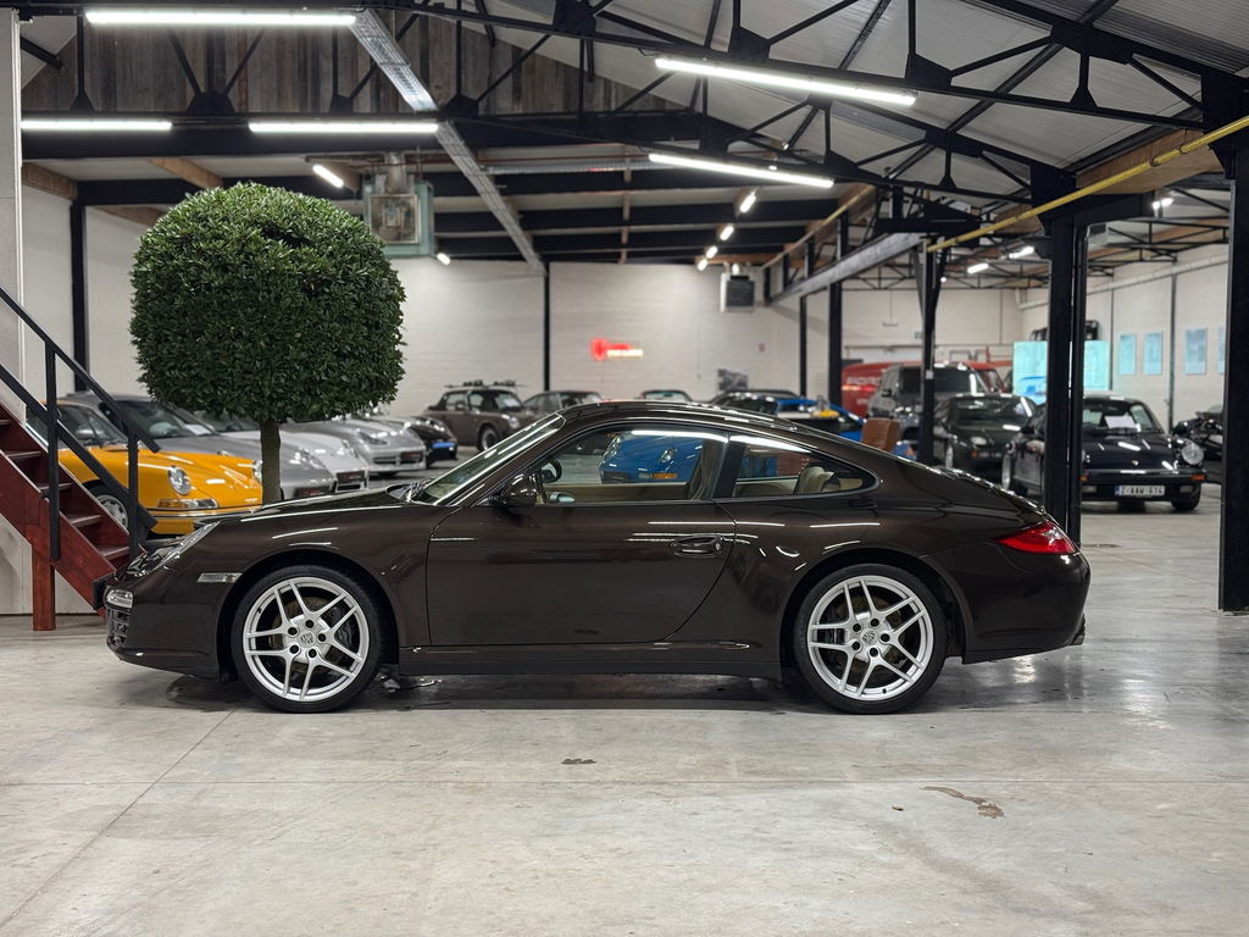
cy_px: 468
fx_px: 1732
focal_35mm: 48
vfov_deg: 30.3
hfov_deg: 39.7
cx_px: 624
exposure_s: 1/50
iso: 125
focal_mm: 6.76
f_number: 1.78
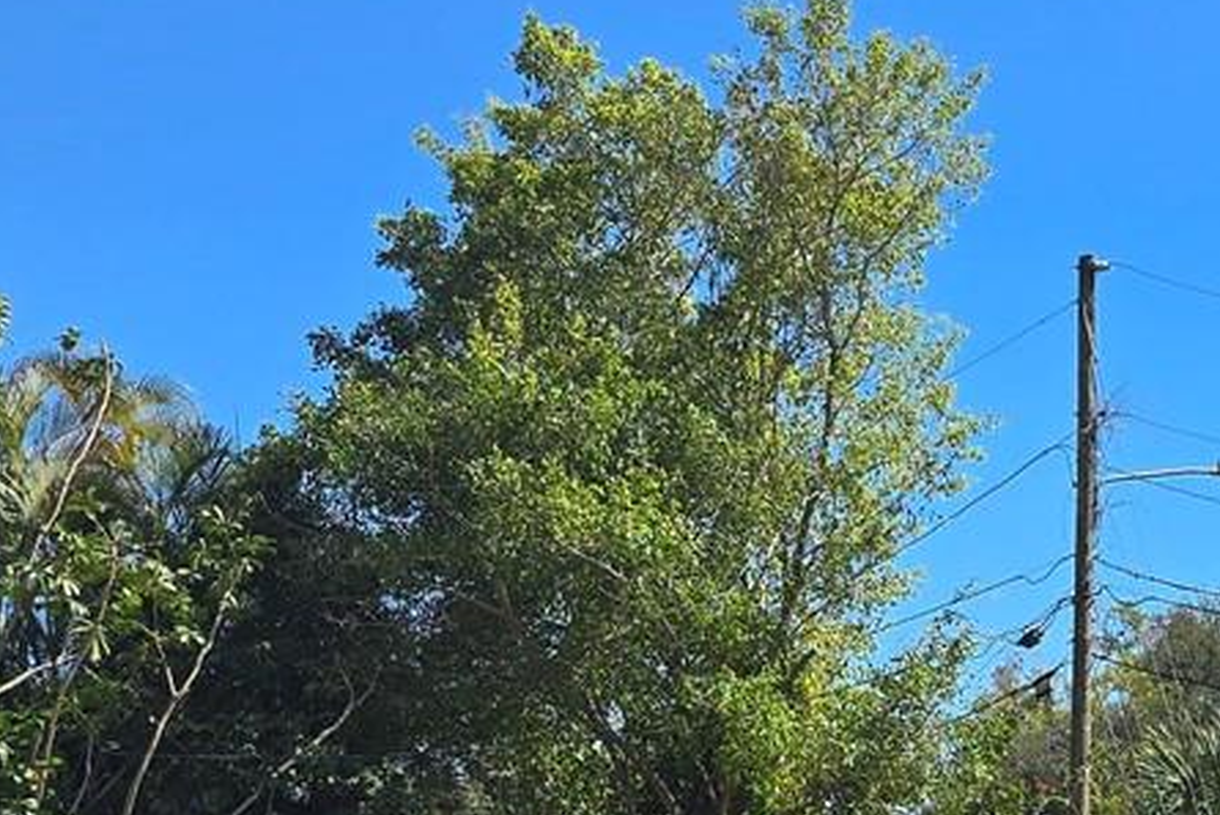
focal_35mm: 86
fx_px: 2915
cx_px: 1242
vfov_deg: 15.6
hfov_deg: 22.6
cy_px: 820
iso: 12
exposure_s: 1/713
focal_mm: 6.3
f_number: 1.7
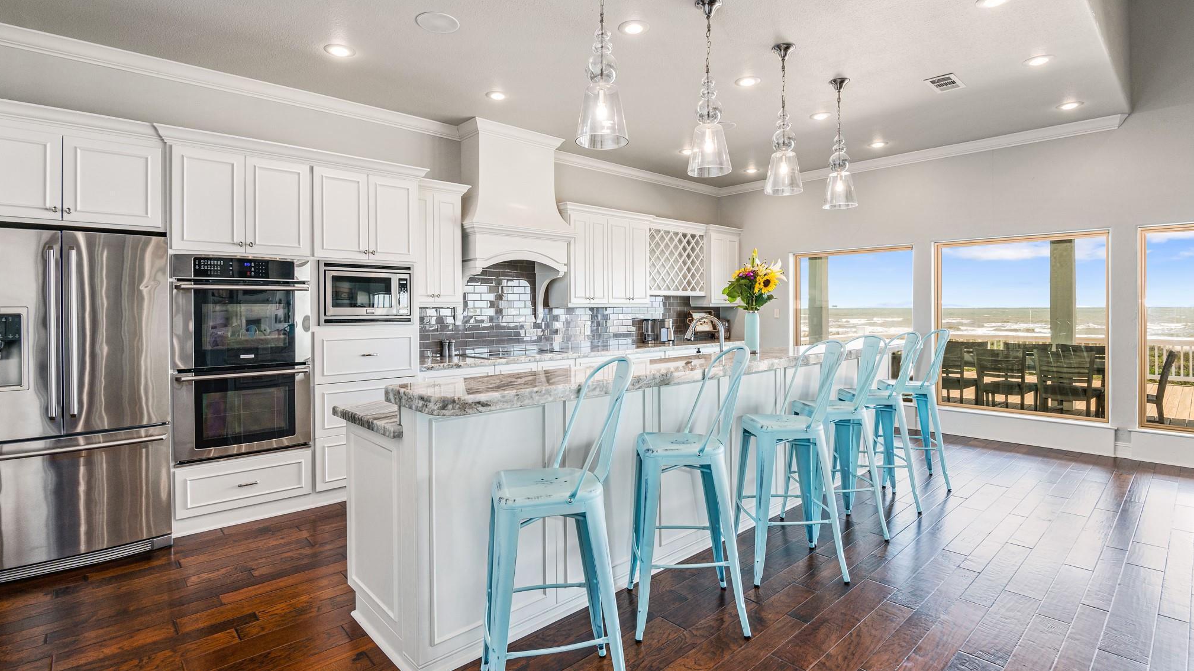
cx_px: 602
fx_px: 538
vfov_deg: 63.8
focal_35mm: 17
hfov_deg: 95.9
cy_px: 305
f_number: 8
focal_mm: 16
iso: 640
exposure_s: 1/20
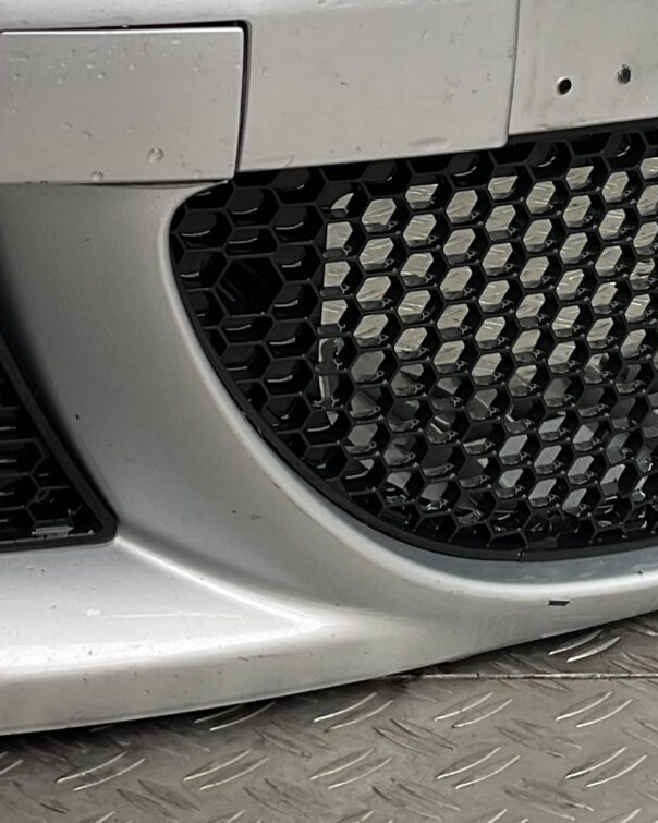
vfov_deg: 19.6
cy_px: 66
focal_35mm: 96
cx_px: 270
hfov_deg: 16.0
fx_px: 2337
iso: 16
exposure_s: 1/138
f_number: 1.8
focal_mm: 3
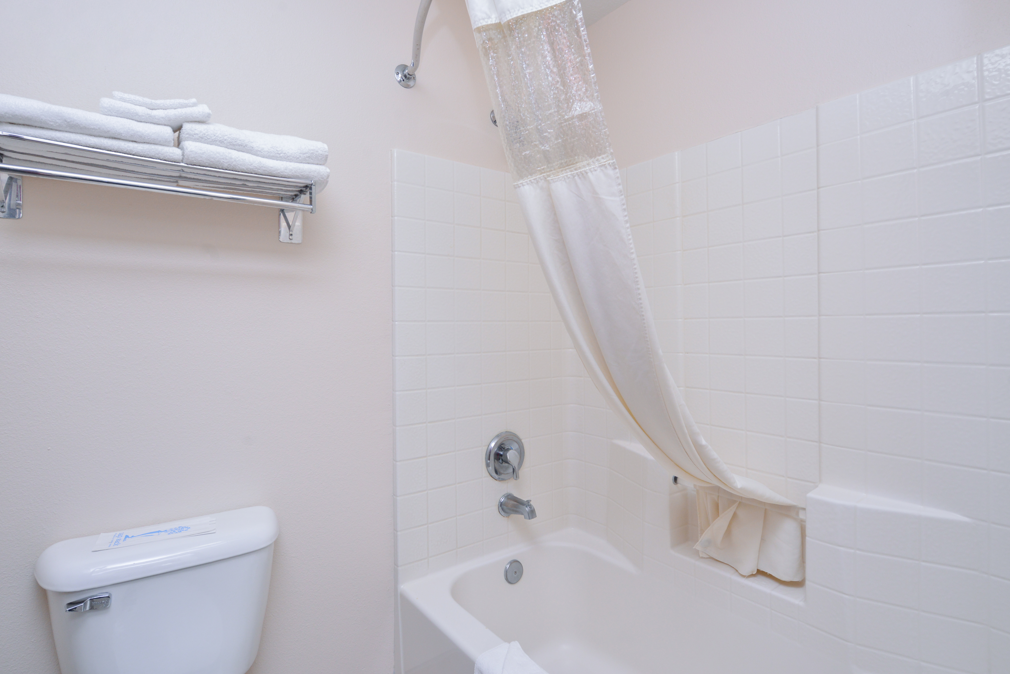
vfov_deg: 67.4
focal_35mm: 18
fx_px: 505
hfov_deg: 90.0
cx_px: 495
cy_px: 328
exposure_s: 1/250
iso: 1000
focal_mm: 17
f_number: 8
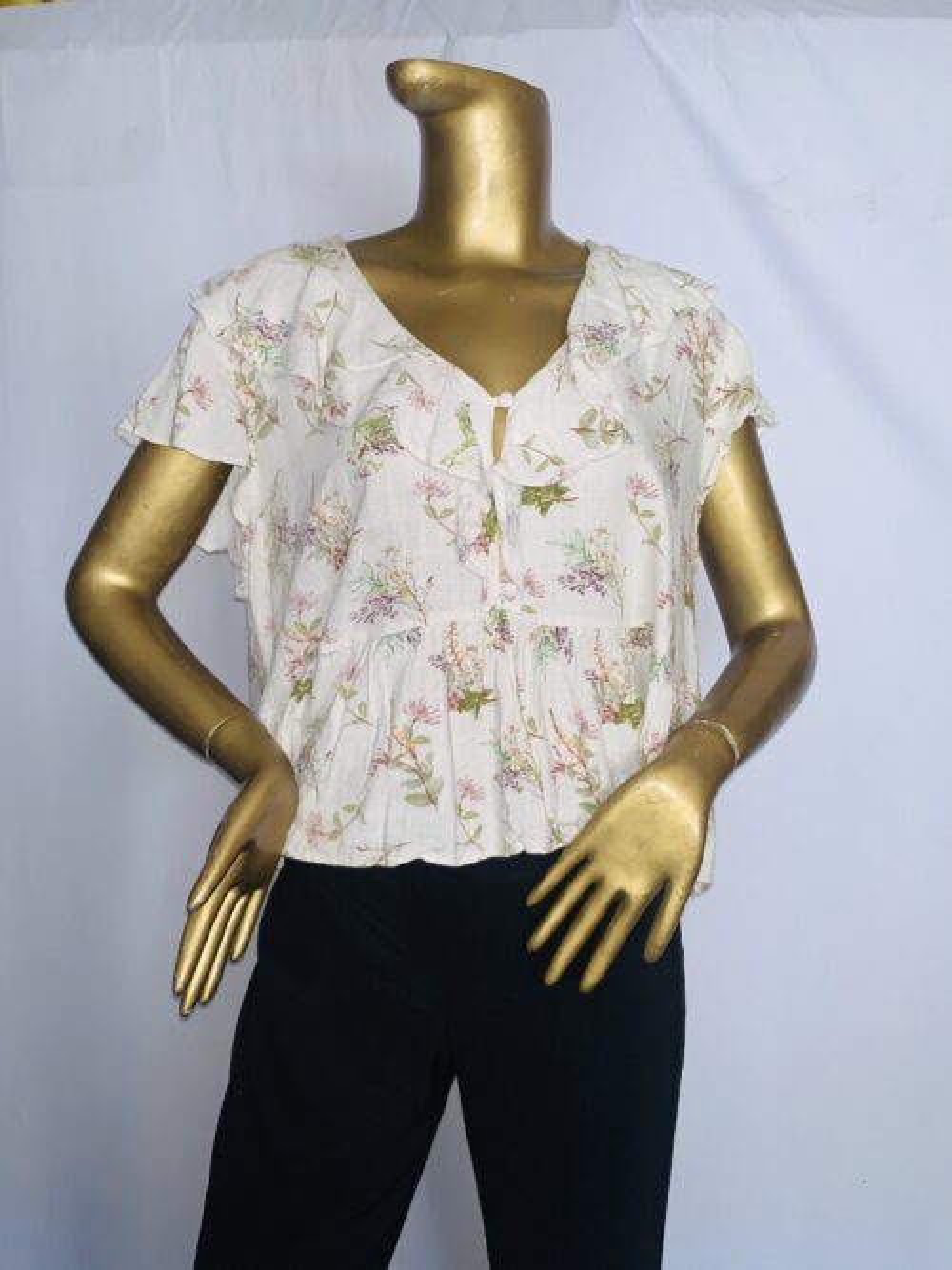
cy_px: 635
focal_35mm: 26
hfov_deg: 53.0
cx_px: 476
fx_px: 954
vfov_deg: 67.3
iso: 64
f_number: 1.8
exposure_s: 1/17
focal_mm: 4.25
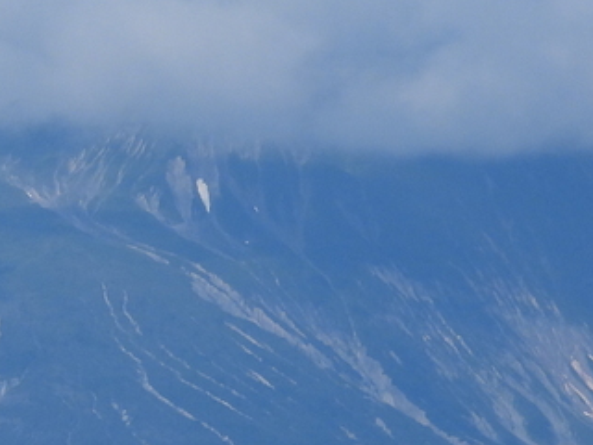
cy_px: 93
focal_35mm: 1200
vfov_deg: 1.2
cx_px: -447
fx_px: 20557
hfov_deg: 1.7
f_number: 5
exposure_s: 1/1250
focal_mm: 53.5
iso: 100
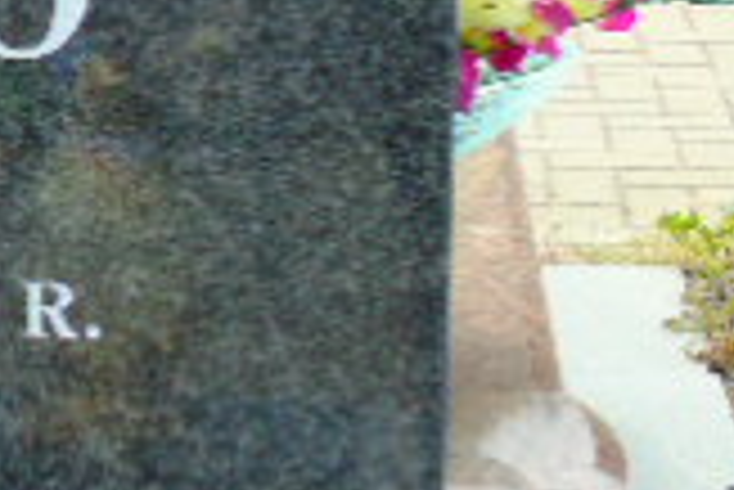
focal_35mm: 188
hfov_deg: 10.2
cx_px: -698
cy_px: 207
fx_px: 3836
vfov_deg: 7.3
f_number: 4.1
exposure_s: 1/250
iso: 80
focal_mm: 8.2
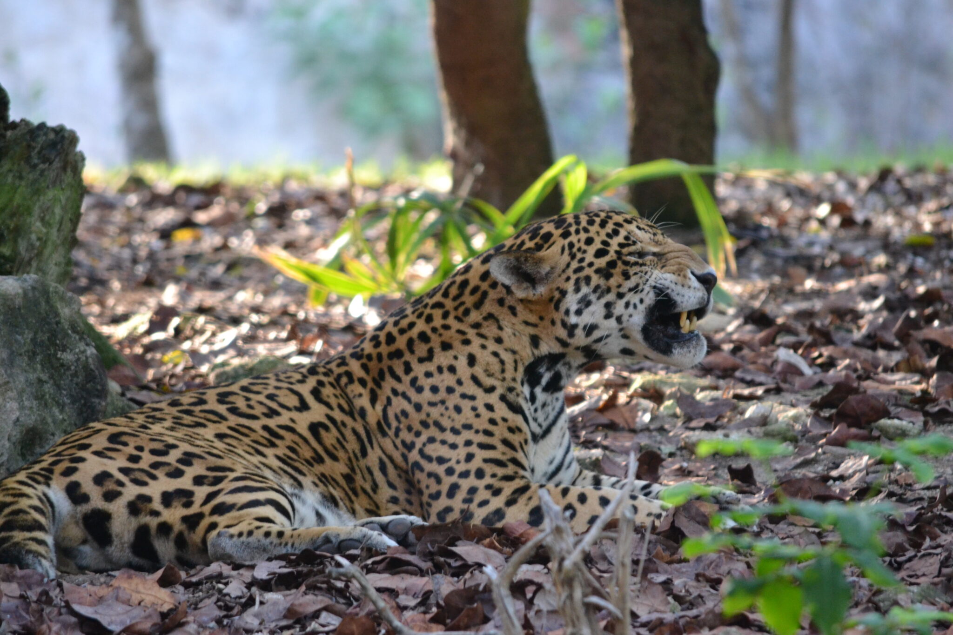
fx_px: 11911
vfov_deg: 3.1
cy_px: 318
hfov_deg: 4.6
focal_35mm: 450
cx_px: 476
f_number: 5.6
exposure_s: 1/125
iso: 1800
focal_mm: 300
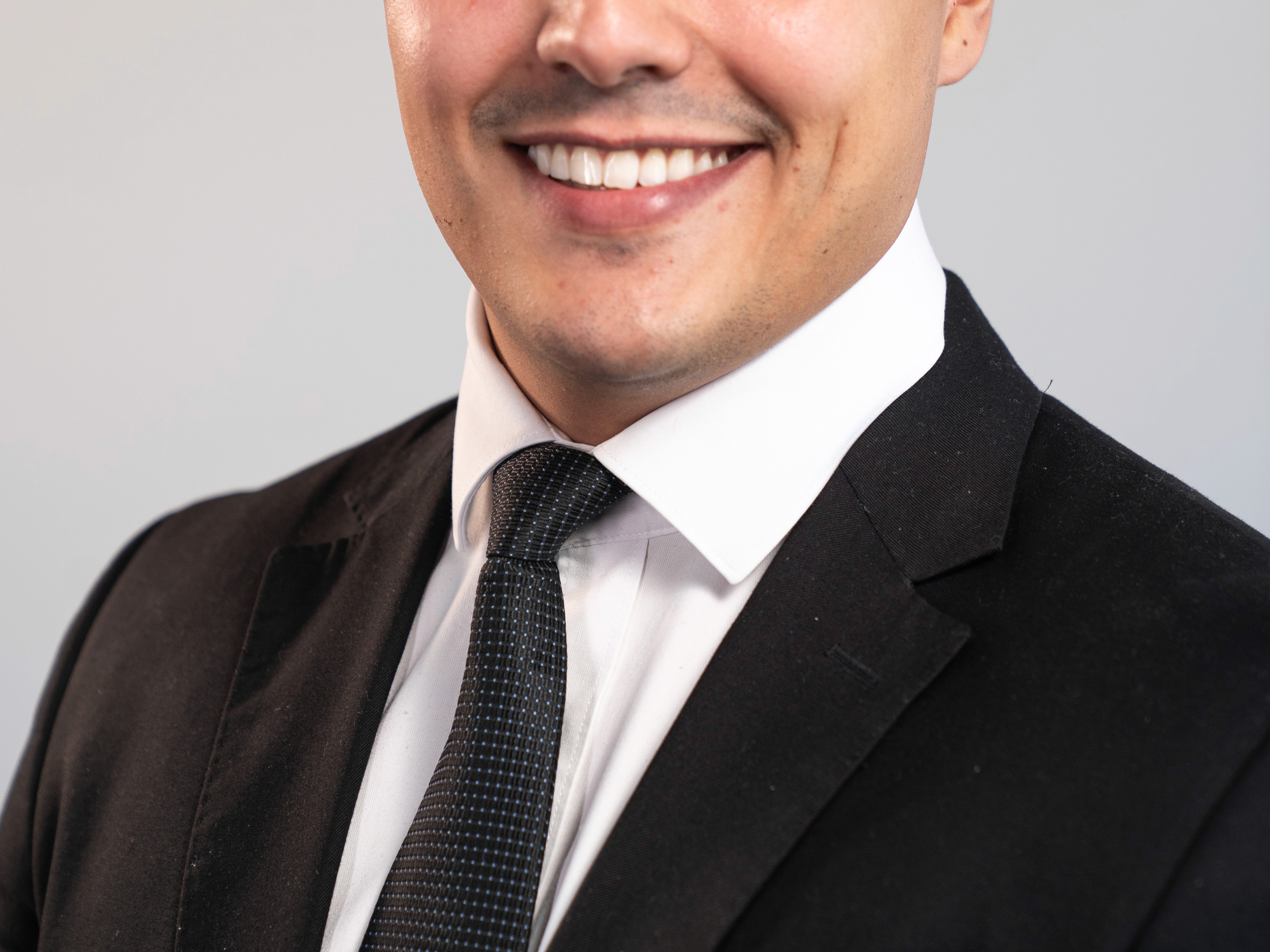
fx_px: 3815
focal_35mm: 104
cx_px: 626
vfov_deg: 14.2
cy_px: 258
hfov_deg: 18.9
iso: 250
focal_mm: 70
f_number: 3.5
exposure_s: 1/80
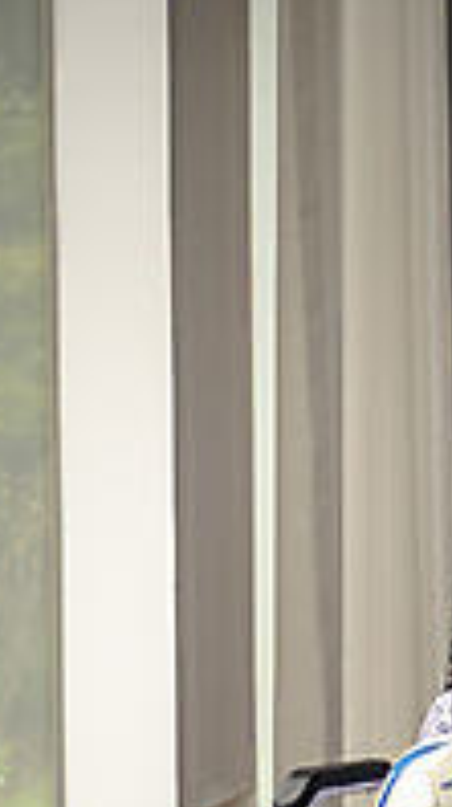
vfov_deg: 19.2
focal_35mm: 110
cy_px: 668
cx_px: 320
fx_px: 2350
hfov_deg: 11.0
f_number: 2.8
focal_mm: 52
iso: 400
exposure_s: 1/200
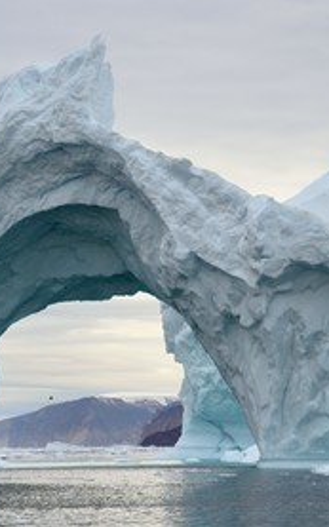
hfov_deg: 6.8
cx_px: 192
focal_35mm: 193
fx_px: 2770
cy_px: 264
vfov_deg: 10.9
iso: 400
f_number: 9
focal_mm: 125
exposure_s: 1/640
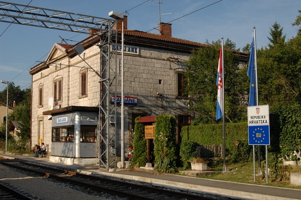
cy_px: 100
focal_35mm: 46
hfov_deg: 42.4
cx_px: 150
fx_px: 388
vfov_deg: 28.9
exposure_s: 1/250
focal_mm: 31
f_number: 5.6
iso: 100
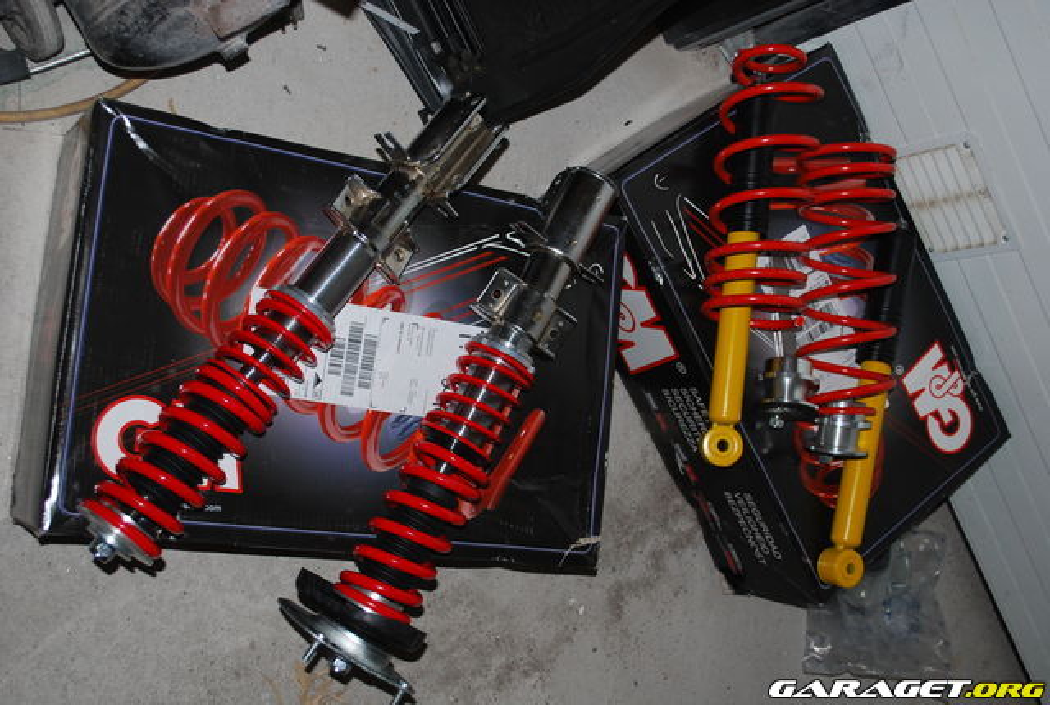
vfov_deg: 32.1
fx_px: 1228
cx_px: 525
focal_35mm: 42
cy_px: 352
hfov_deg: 46.3
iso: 200
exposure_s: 1/60
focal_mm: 28
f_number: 4.5
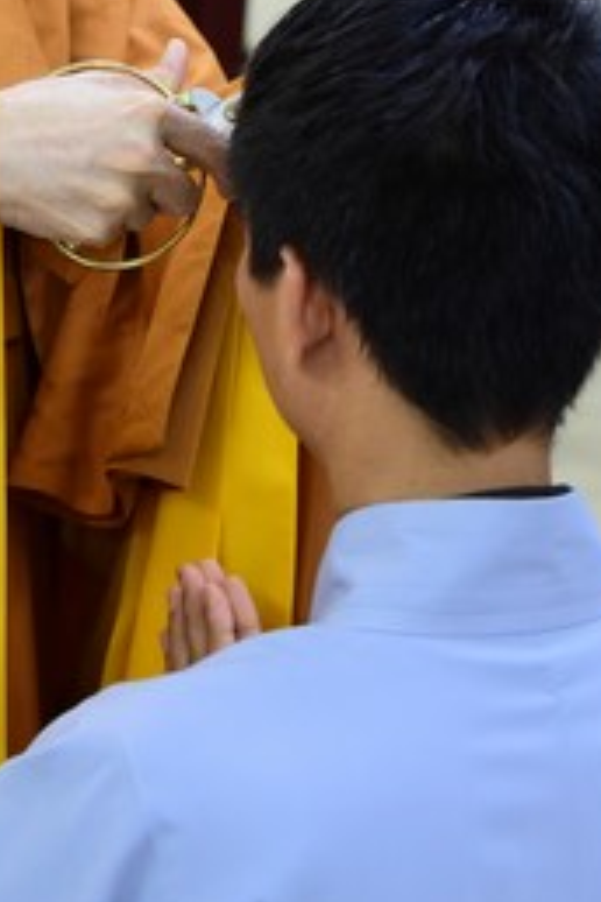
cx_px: 70
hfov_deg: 9.4
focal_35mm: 146
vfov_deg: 13.9
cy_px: 73
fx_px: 3656
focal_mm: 58
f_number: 4.5
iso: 3200
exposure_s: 1/50
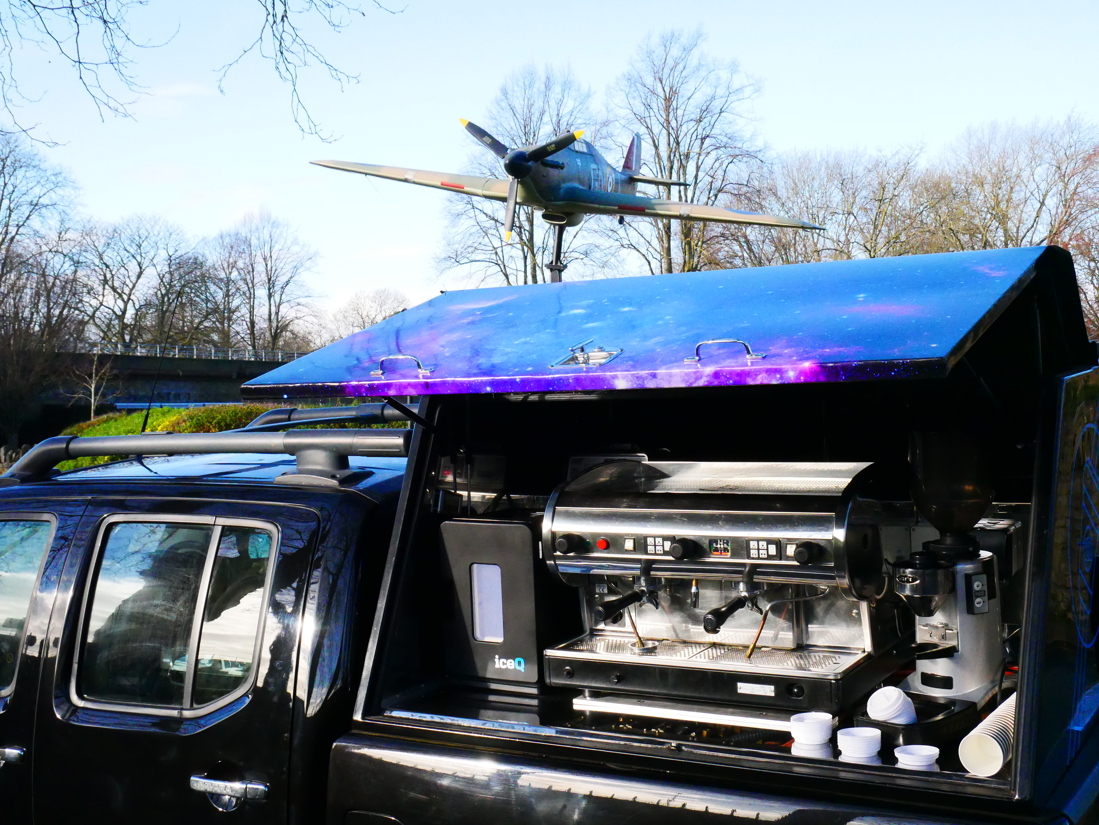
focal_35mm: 44
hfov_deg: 42.9
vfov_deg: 32.9
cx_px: 550
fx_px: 1398
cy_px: 412
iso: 3200
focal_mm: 22
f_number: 9
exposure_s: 1/1300
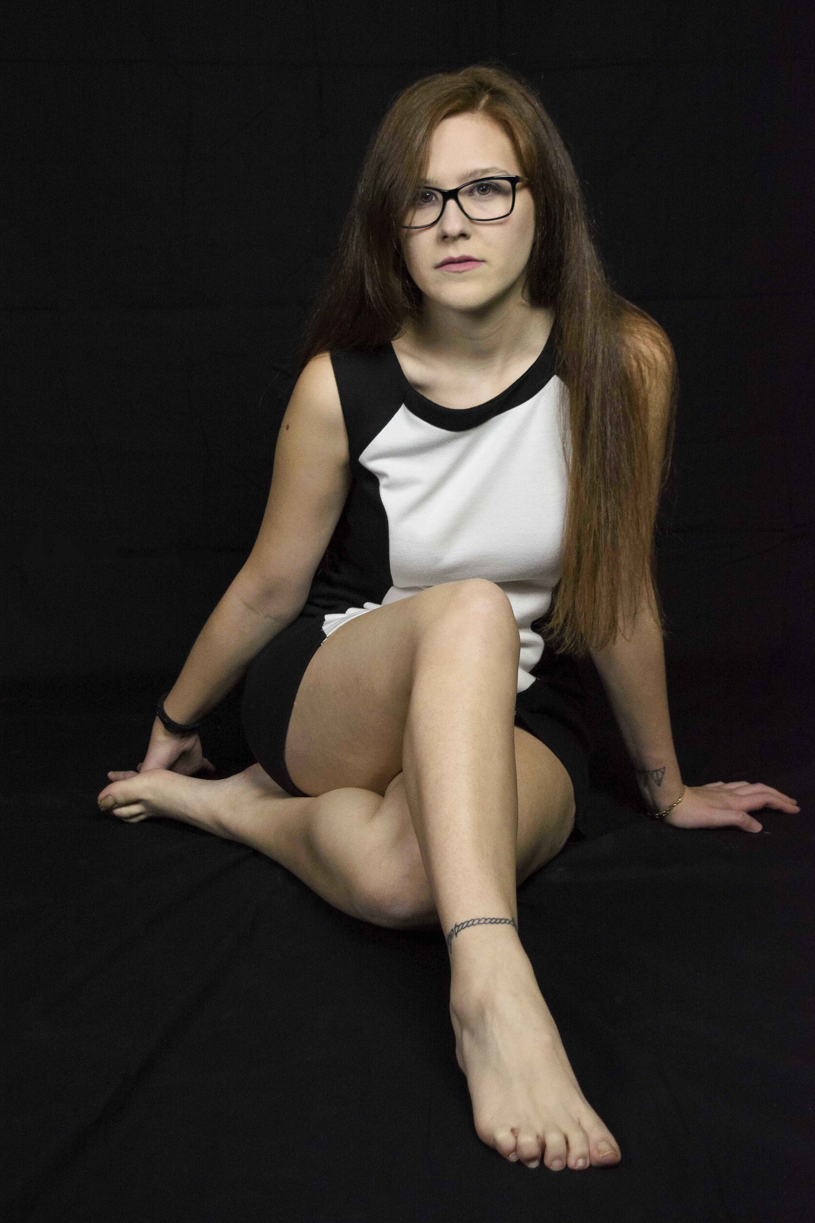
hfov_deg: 21.9
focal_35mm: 62
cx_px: 420
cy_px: 610
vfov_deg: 32.4
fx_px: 2106
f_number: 5.6
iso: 2000
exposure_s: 1/200
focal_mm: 40
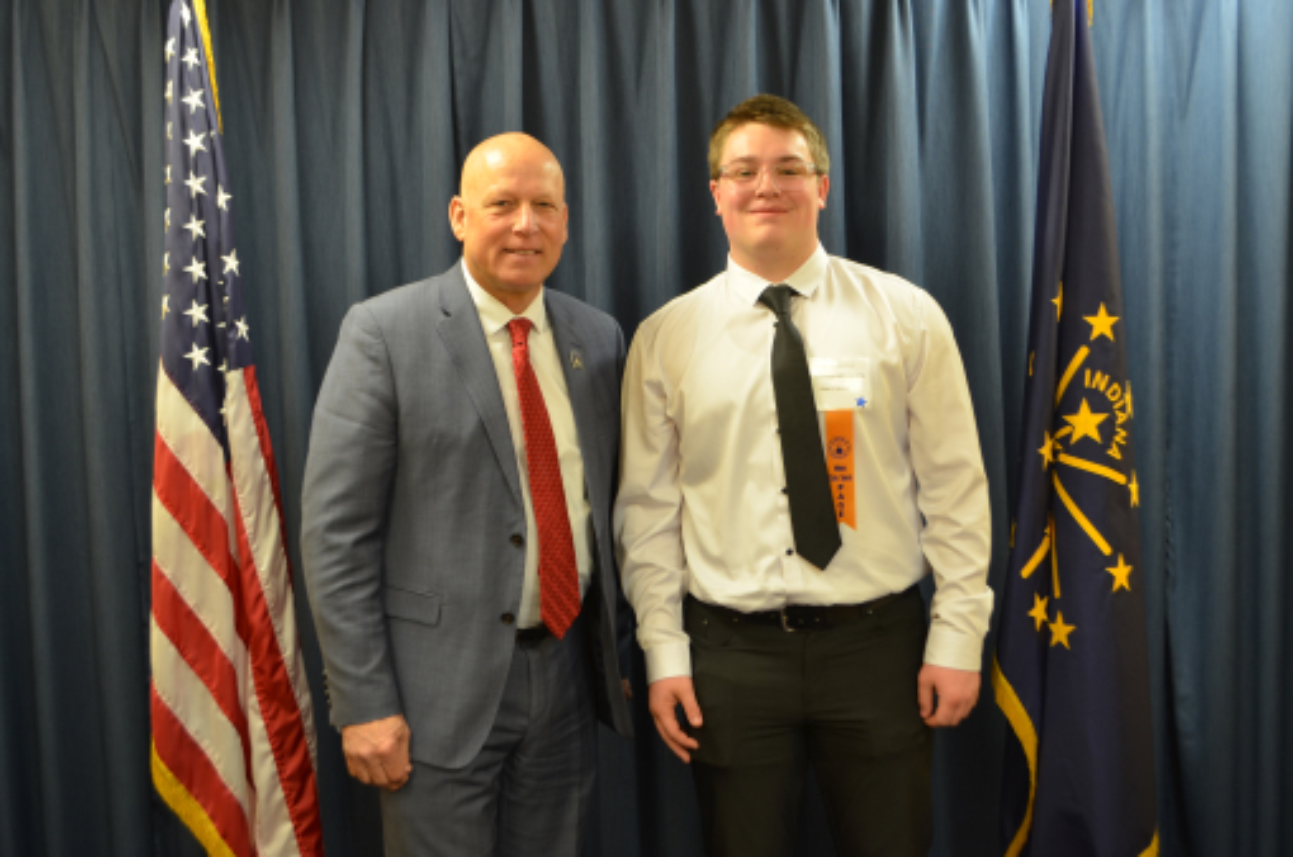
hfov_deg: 53.2
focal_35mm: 36
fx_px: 1291
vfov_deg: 36.7
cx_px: 646
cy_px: 428
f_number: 4
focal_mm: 24
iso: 400
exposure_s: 1/15
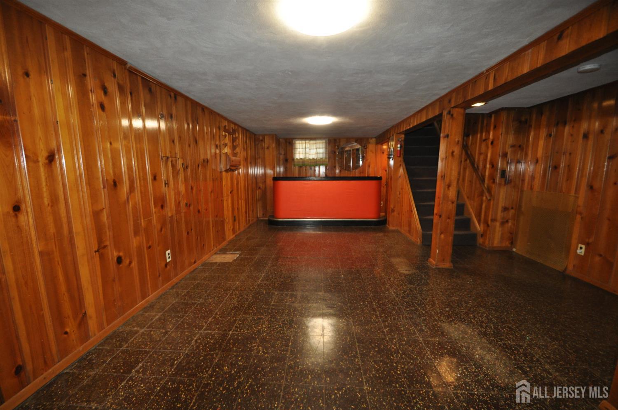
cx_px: 309
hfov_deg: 100.5
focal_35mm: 15
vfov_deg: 77.1
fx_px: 257
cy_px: 205
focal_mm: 10
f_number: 3.5
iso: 800
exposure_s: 1/60
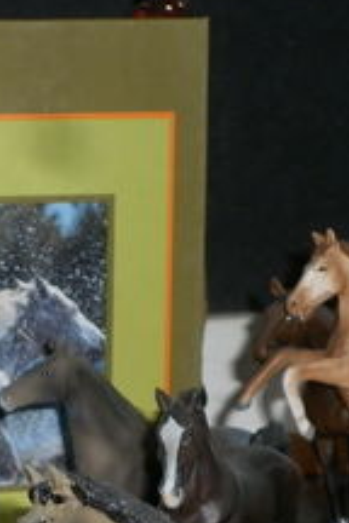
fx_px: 3155
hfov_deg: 6.3
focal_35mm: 217
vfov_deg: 9.4
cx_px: -70
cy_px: 516
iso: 100
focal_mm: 13.4
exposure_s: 1/80
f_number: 5
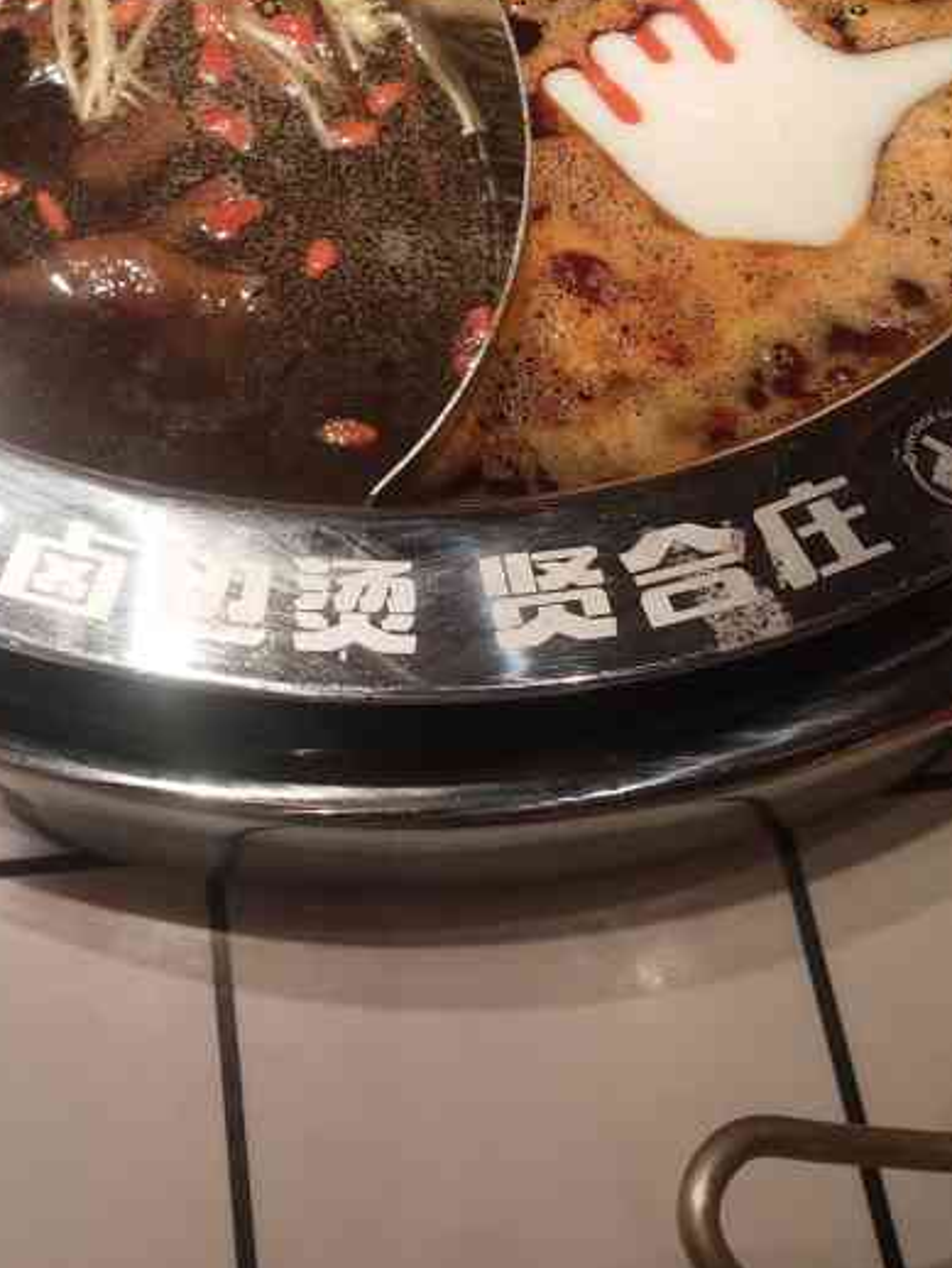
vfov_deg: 35.1
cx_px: 240
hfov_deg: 26.7
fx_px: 1978
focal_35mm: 54
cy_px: 403
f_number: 1.8
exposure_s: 1/145
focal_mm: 3.95
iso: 56
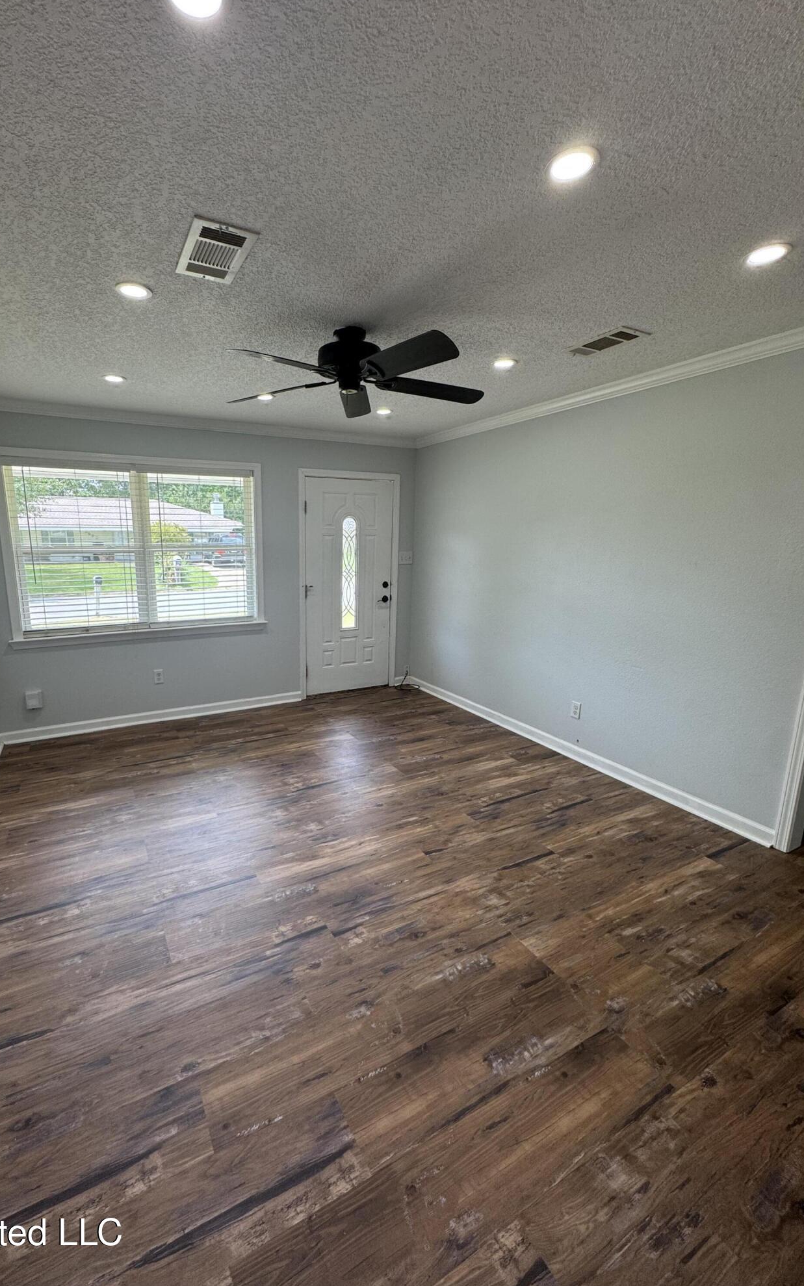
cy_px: 642
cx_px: 343
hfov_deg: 74.3
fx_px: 526
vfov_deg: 101.5
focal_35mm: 15
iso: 80
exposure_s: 1/120
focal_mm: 2.22
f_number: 2.2
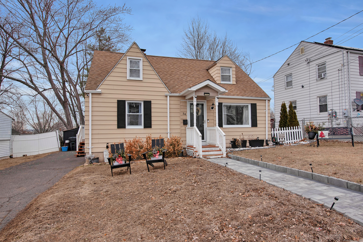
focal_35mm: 21
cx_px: 182
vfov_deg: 59.5
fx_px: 212
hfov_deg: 81.2
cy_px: 121
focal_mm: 21
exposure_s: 1/320
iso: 250
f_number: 8
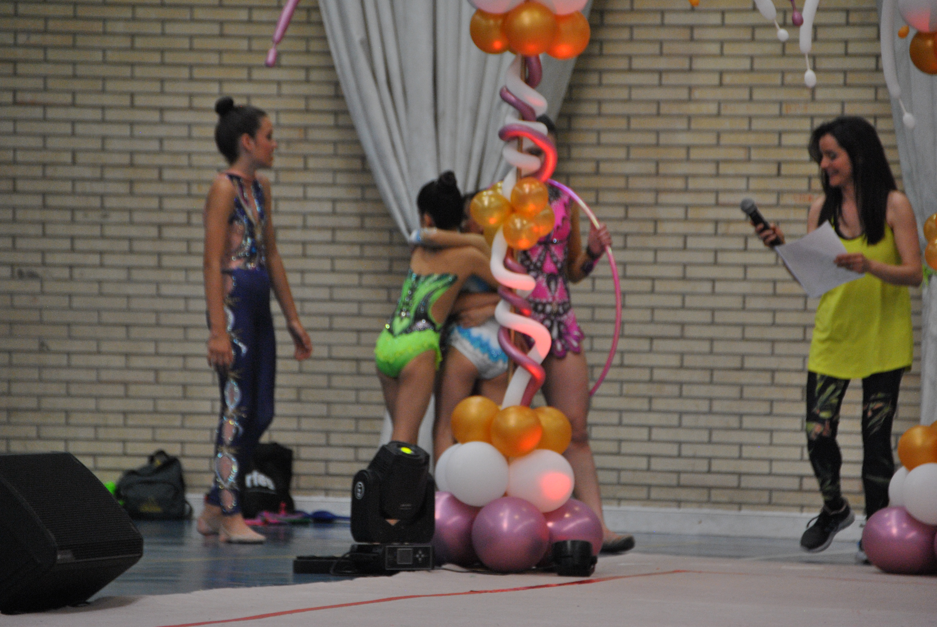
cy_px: 314
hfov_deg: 9.8
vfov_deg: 6.6
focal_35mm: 210
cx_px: 468
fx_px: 5472
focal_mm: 140
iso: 800
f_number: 6
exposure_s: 1/200
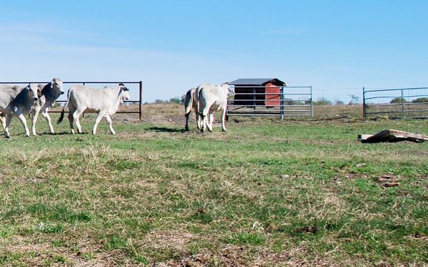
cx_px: -108
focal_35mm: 86
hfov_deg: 22.0
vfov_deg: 15.1
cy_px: 42
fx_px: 1003
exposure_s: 1/250
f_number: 8
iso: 100
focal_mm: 22
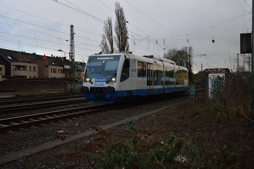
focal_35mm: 46
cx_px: 125
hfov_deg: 42.8
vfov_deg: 29.2
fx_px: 324
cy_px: 84
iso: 400
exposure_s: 1/400
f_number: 4.5
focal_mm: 30
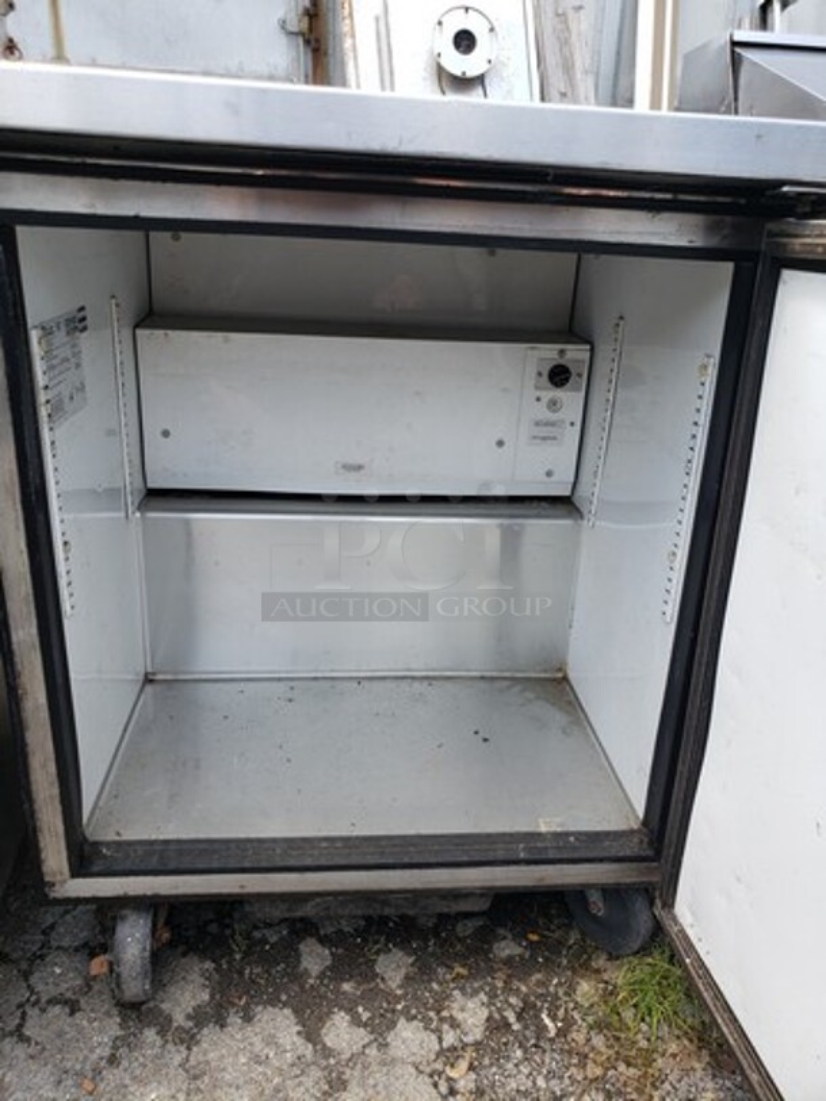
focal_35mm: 26
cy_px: 550
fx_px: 827
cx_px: 413
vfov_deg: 67.3
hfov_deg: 53.1
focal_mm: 4.3
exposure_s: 1/355
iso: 50
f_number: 2.4
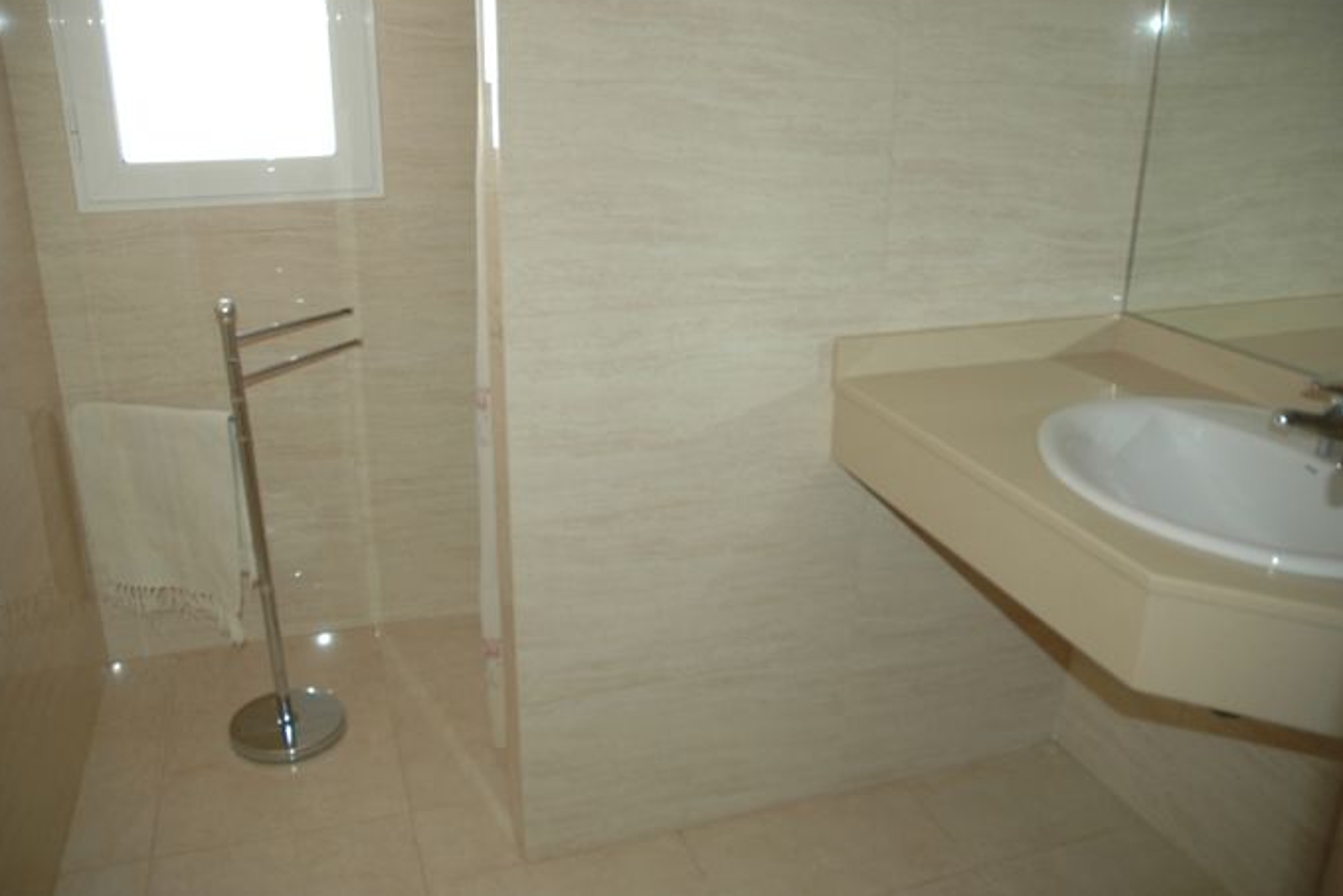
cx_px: 656
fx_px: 1045
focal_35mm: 28
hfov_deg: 65.5
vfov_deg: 46.4
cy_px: 435
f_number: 3.5
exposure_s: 1/200
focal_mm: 18
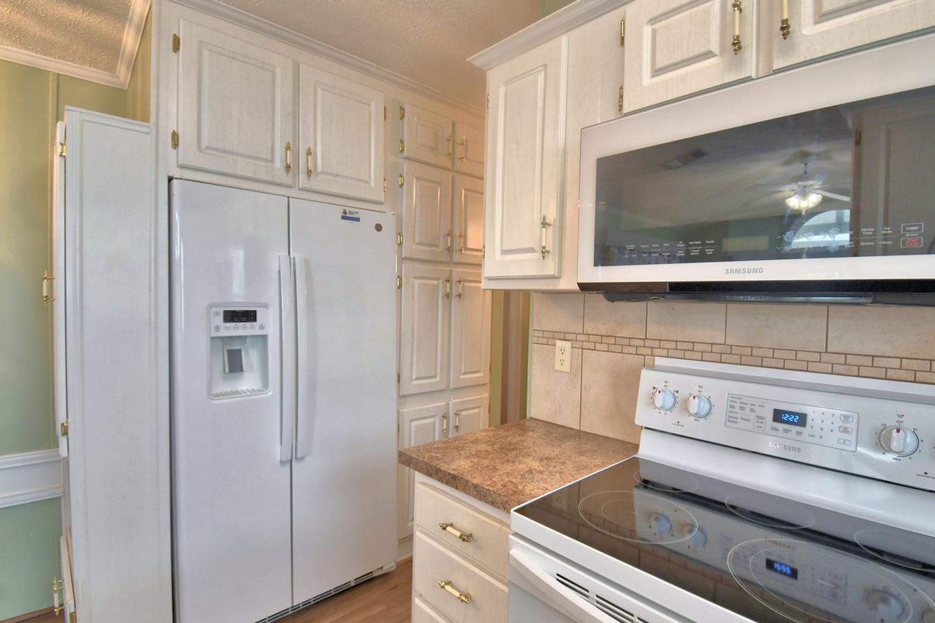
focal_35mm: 17
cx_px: 493
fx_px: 441
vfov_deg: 70.4
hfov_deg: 93.2
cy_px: 317
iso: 400
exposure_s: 1/60
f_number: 4.5
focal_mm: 10
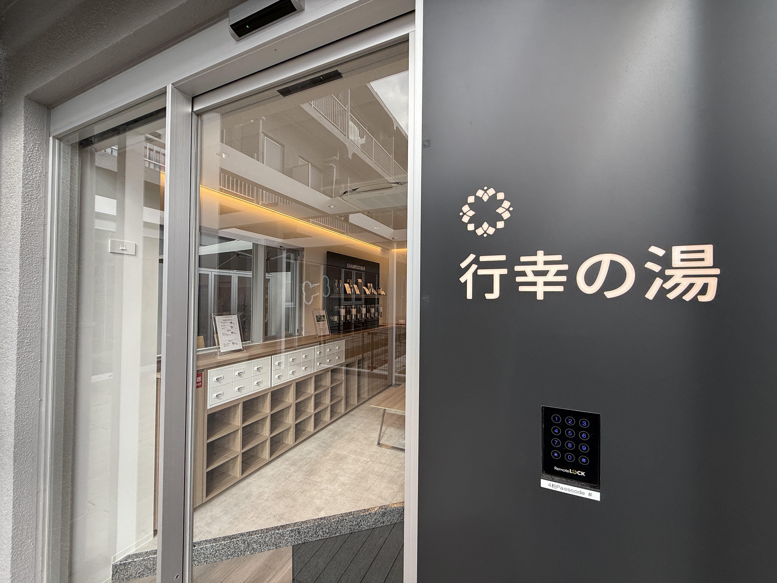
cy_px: 292
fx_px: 314
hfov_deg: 102.1
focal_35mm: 14
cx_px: 388
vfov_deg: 85.7
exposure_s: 1/405
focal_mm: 2.22
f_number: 2.2
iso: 64
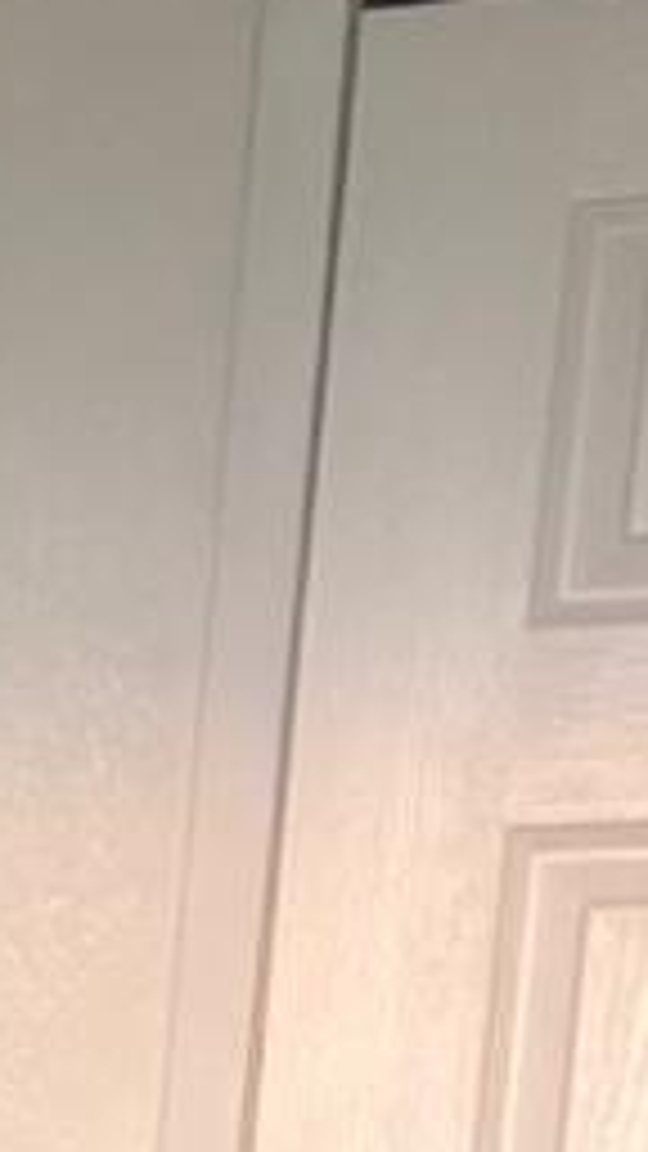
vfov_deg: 12.5
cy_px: 2261
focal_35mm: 153
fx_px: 4674
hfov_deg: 6.5
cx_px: -1847
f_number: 1.78
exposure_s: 1/60
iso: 250
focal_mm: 6.76
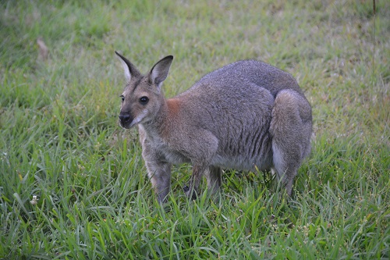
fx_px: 2761
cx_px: 195
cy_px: 130
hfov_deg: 8.1
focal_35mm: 255
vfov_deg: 5.4
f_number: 5.6
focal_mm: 170
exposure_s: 1/50
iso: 3200
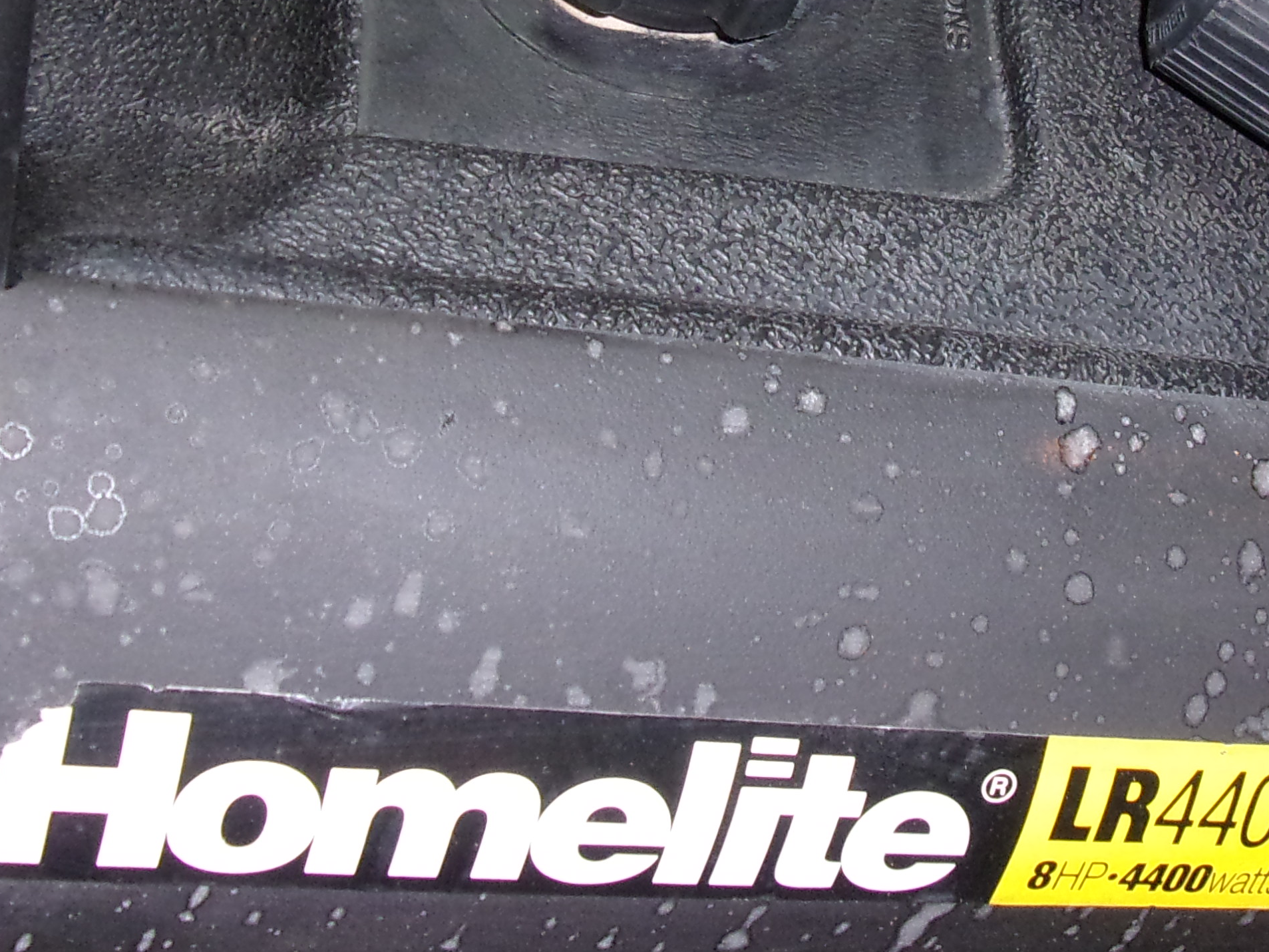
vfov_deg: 24.7
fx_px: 2126
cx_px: 816
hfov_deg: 33.0
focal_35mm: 58
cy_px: 145
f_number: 3.3
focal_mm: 4.3
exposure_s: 1/34
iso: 200
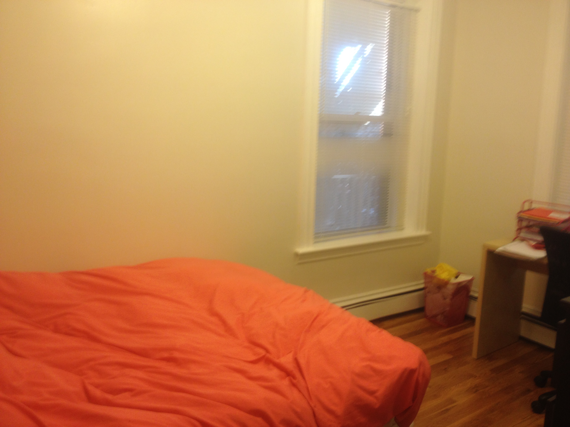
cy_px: 214
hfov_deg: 52.6
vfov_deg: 40.7
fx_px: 576
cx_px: 285
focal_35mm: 35
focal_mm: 4.28
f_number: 2.4
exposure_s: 1/20
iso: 64
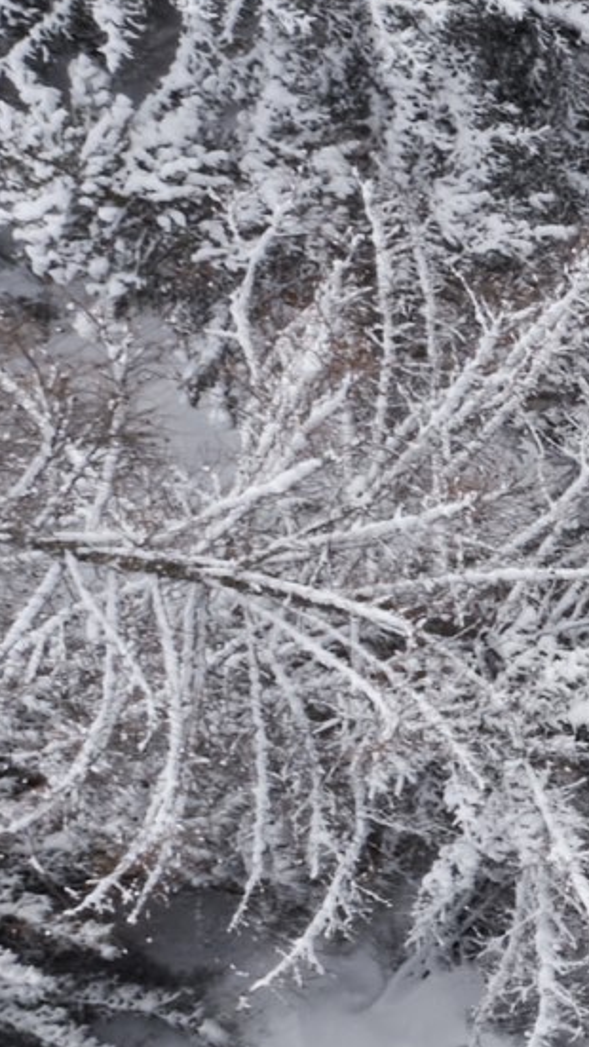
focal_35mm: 133
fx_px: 3692
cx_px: 2367
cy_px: 915
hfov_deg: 6.9
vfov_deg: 16.0
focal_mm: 10.26
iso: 100
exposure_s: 1/80
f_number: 10
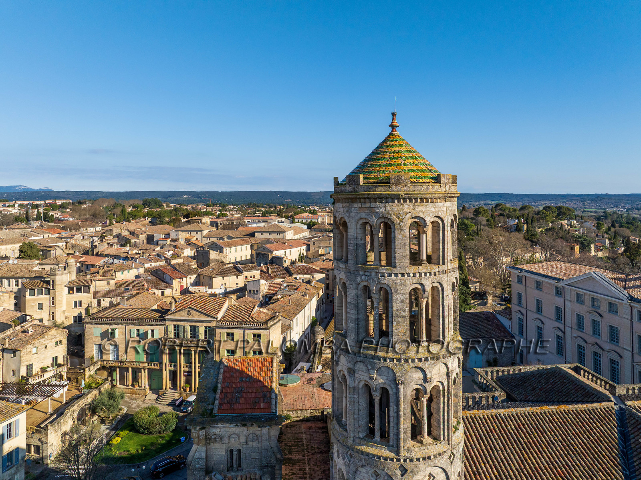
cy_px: 240
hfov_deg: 71.6
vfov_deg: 56.8
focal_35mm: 24
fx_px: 444
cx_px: 320
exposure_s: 1/100
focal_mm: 12.3
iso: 200
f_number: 5
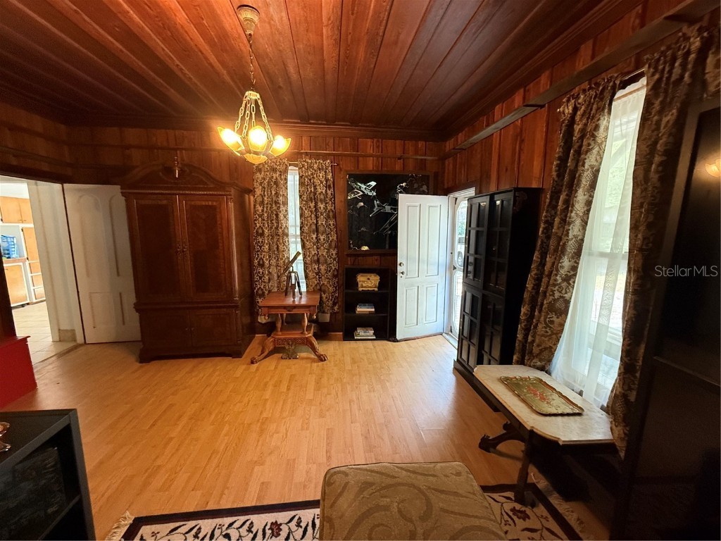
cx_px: 360
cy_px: 270
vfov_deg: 85.7
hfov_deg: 102.1
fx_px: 292
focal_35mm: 14
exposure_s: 1/60
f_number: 2.2
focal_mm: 2.22
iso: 500
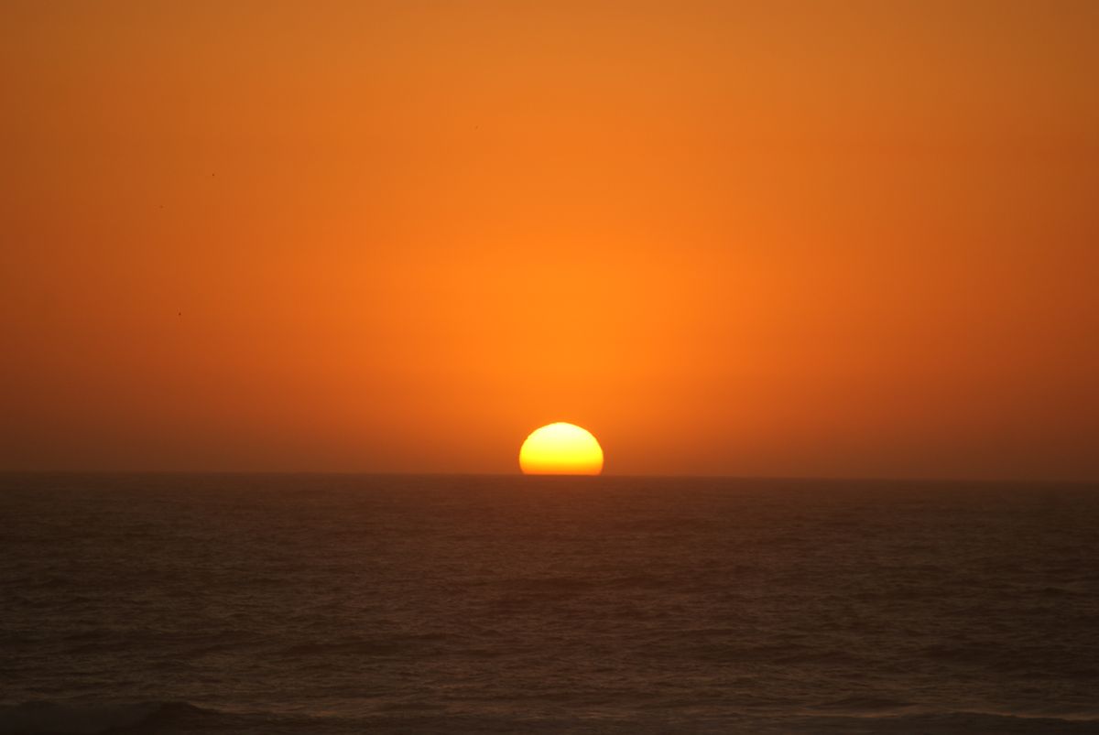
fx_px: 9168
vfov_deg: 4.6
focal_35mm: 300
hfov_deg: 6.9
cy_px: 368
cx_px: 550
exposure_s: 1/320
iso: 100
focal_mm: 200
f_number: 5.6
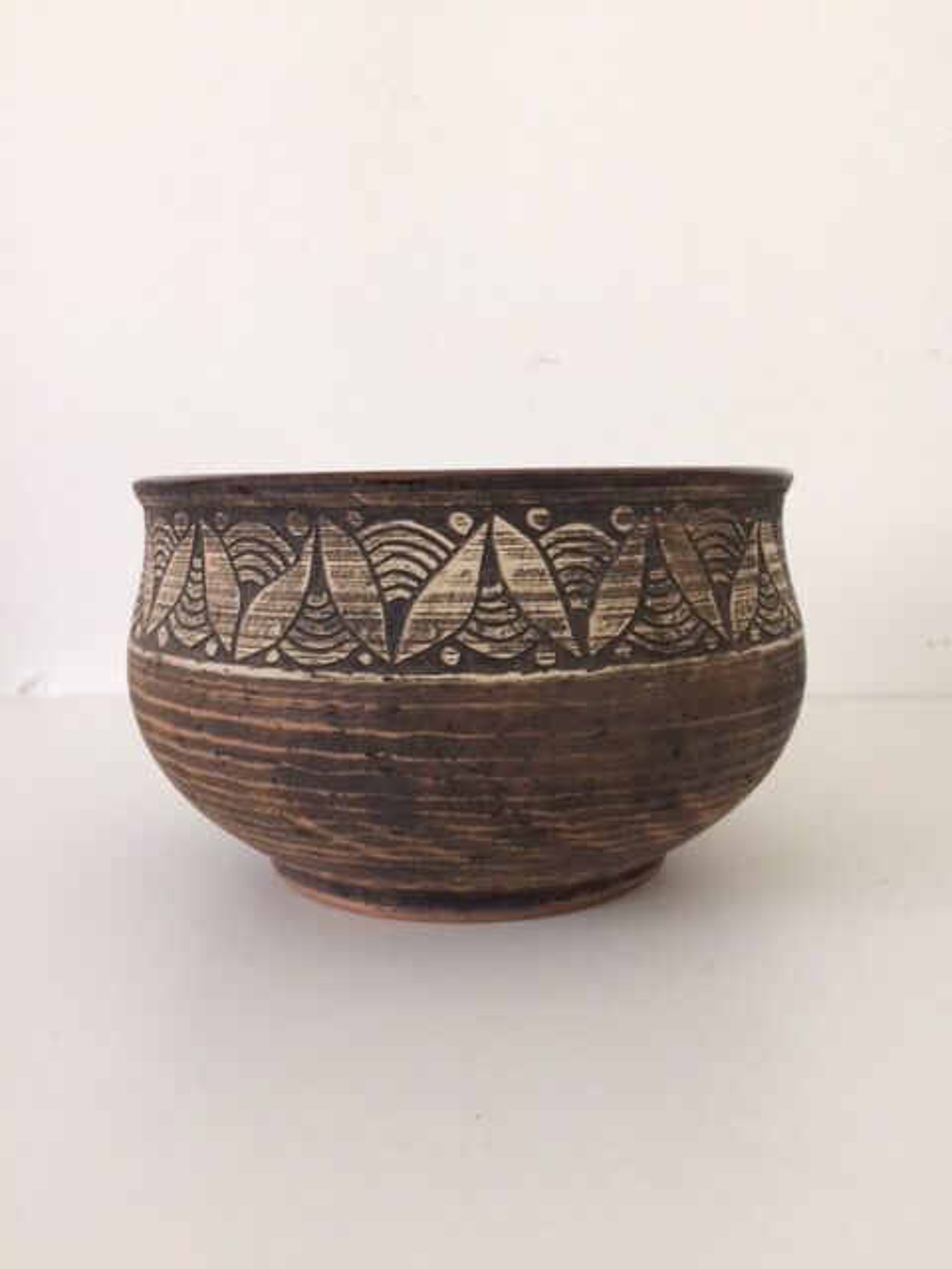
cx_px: 476
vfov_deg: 61.7
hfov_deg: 48.2
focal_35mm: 29
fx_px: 1063
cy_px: 634
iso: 80
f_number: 2.2
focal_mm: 4.15
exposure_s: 1/33
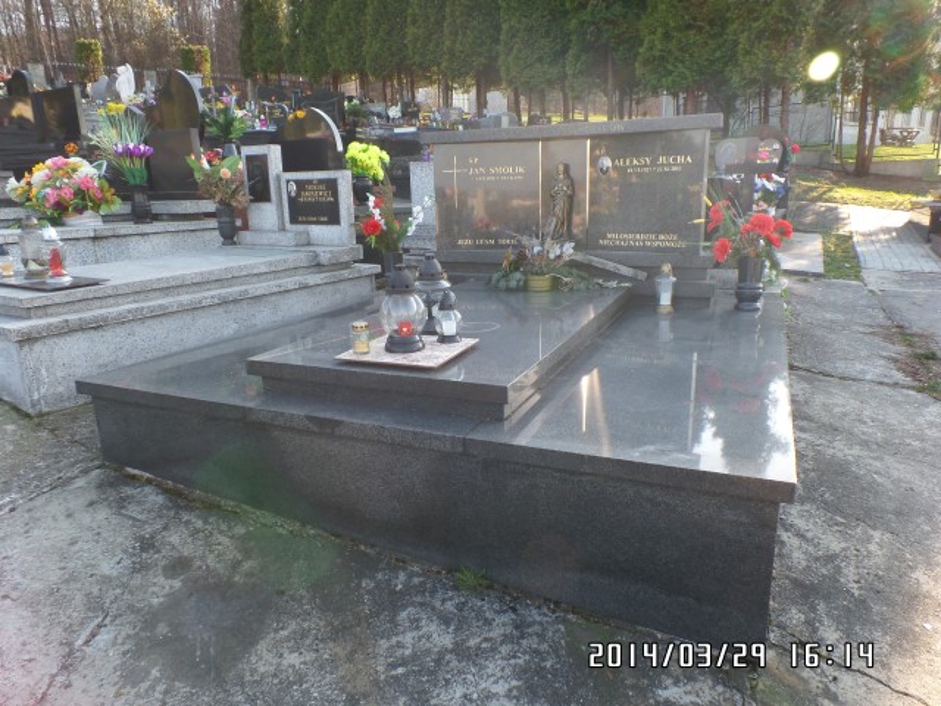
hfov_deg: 73.9
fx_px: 625
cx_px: 470
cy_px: 353
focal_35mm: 23
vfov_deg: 58.9
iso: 100
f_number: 3.5
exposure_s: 1/90
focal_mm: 4.1
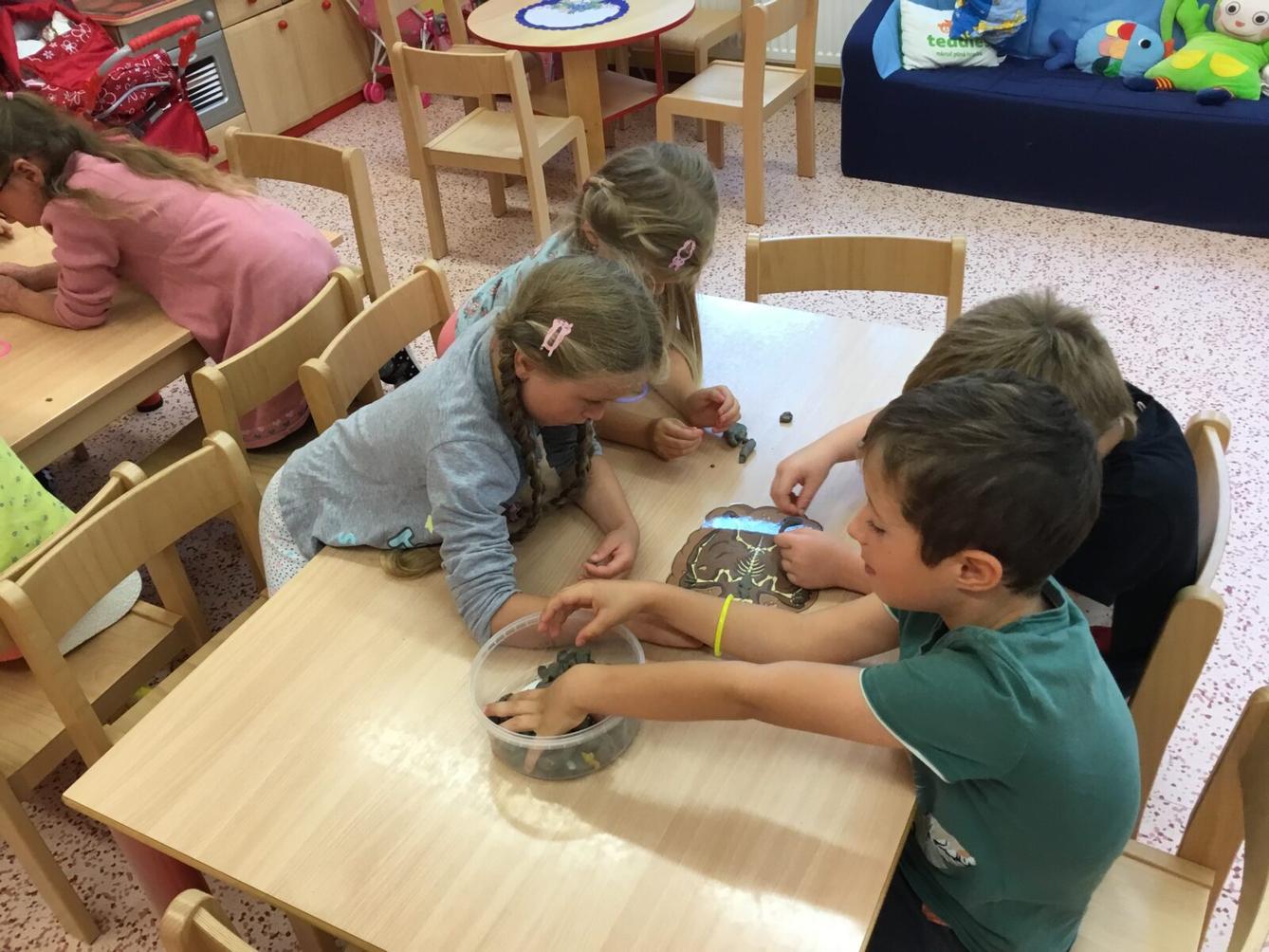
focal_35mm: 31
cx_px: 634
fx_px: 1137
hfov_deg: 58.3
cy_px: 476
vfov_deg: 45.5
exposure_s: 1/33
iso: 50
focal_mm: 3.3
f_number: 2.4
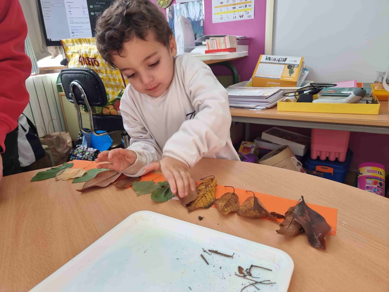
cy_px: 146
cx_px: 194
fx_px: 270
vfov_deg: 56.8
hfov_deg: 71.6
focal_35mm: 24
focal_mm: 6.7
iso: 80
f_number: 1.8
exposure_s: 1/100
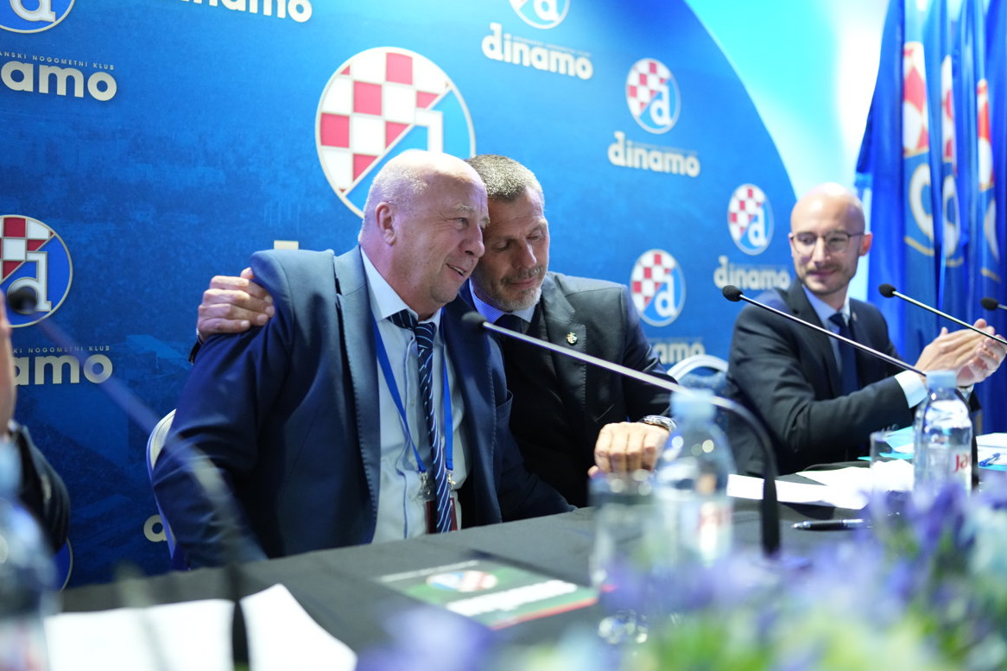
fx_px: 1007
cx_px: 498
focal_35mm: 36
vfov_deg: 36.9
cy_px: 336
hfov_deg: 53.1
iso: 4000
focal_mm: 35
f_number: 1.4
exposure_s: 1/200
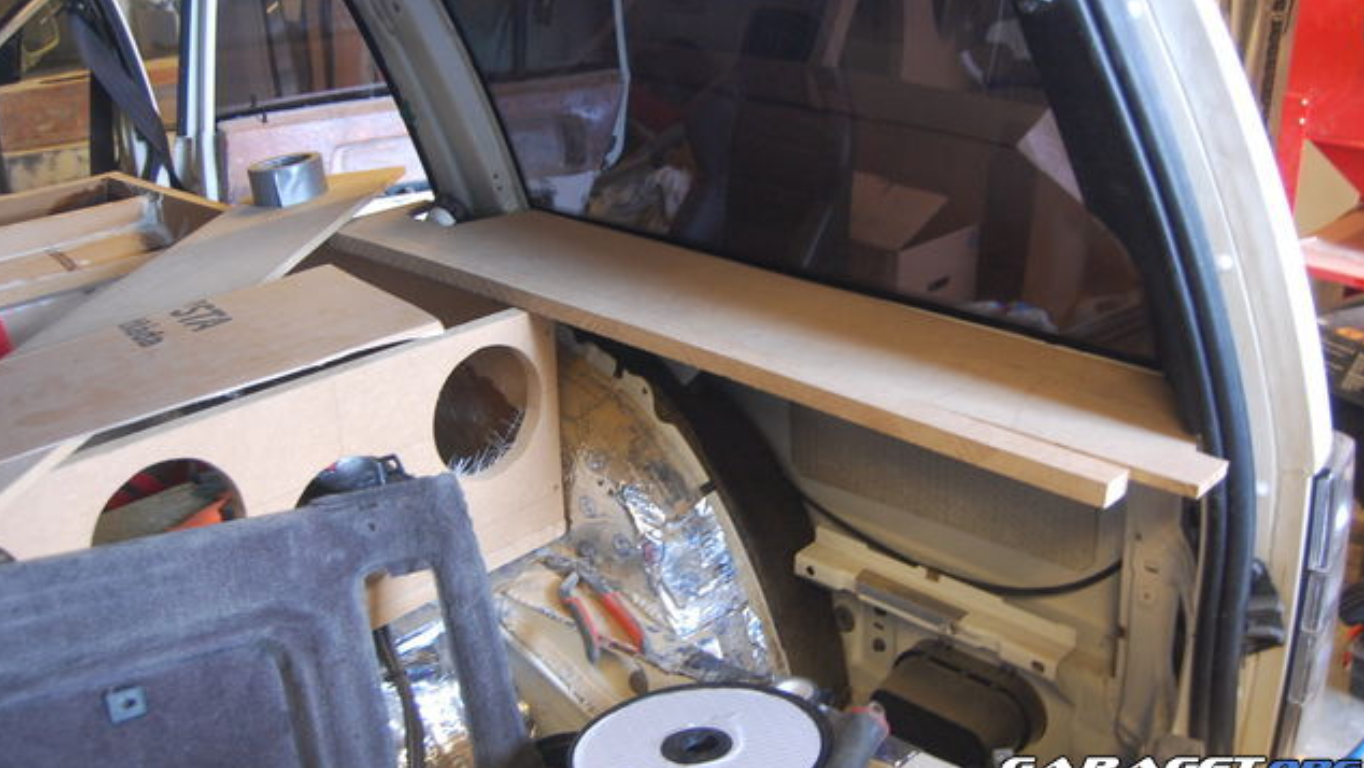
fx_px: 1375
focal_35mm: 38
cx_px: 680
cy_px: 333
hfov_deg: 52.8
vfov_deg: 31.2
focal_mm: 24
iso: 800
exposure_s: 1/10
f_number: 4
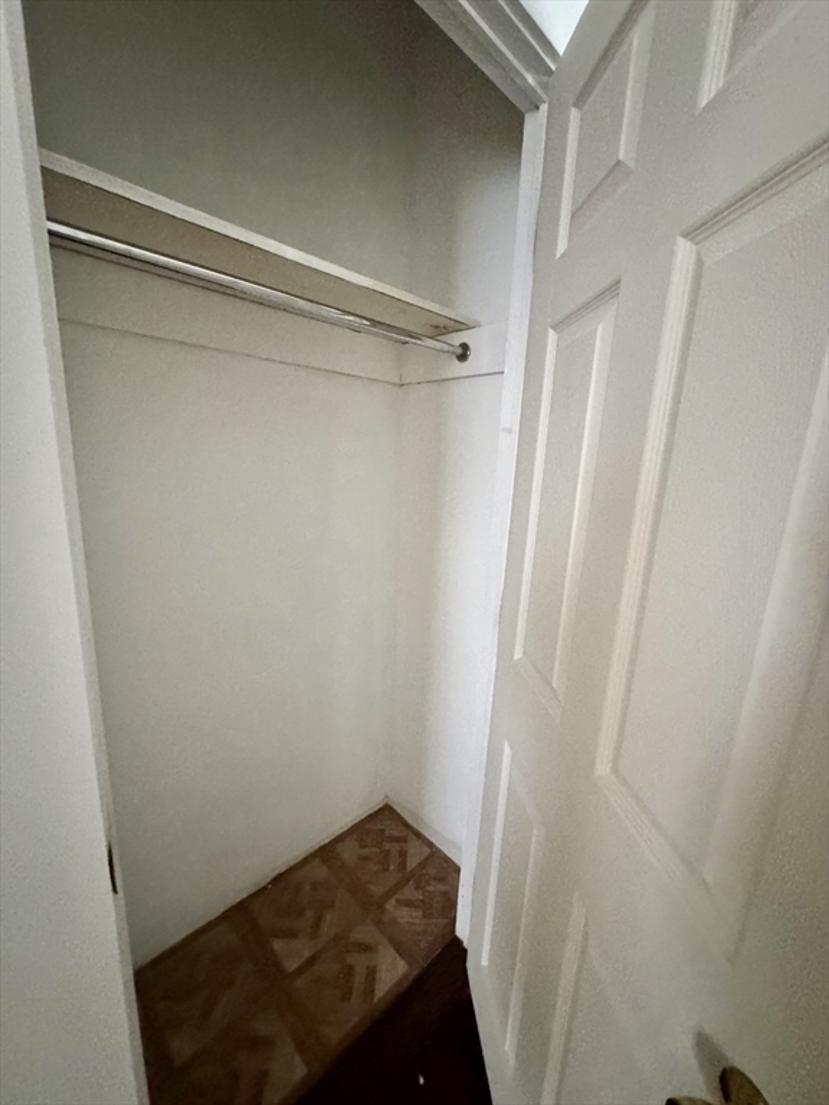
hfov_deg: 85.7
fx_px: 447
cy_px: 552
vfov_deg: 102.1
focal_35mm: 14
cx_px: 414
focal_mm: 2.22
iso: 1250
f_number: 2.2
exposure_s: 1/60
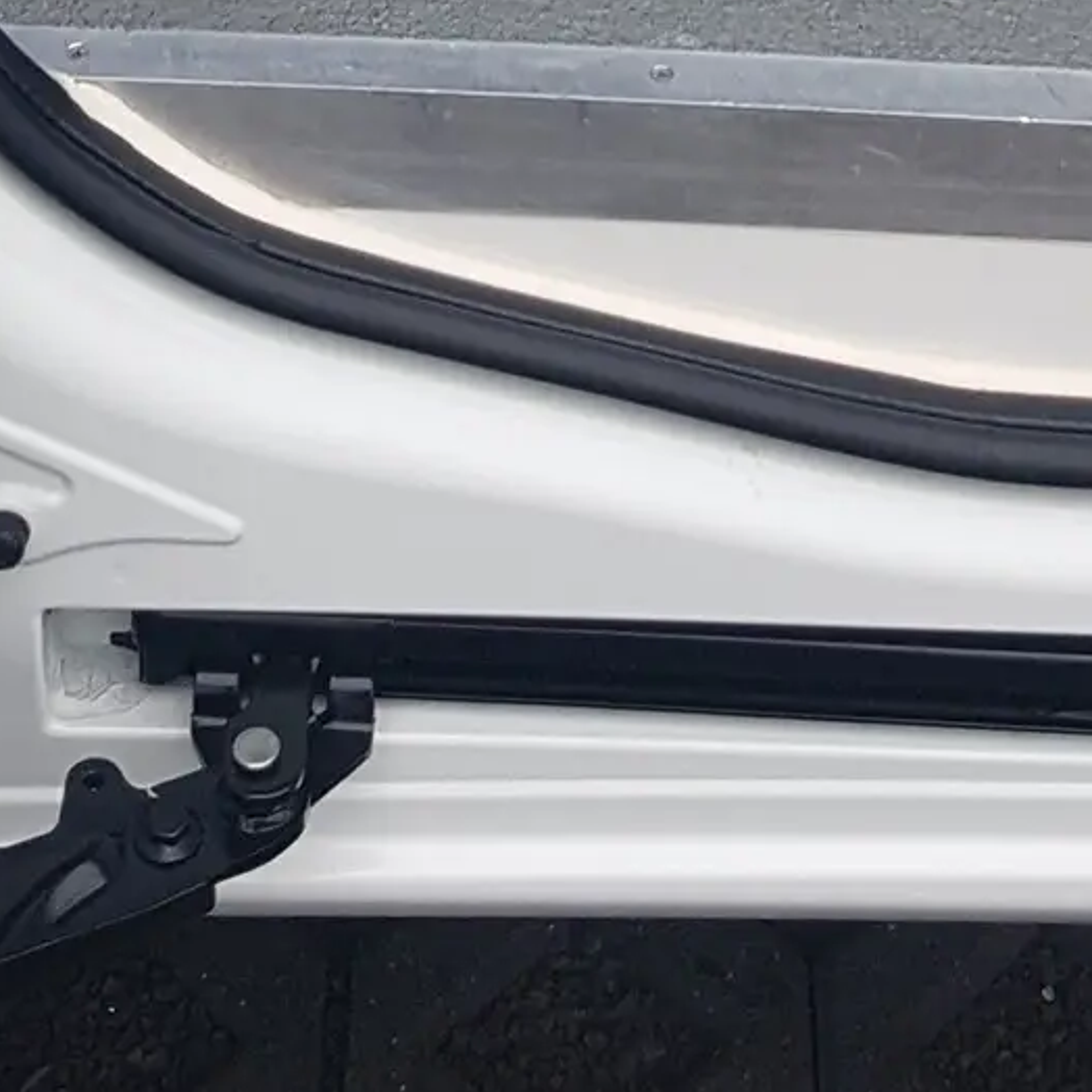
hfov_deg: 16.4
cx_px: 621
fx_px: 3783
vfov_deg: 13.3
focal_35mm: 106
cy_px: -1333
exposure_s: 1/272
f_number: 1.7
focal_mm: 4.2
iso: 40
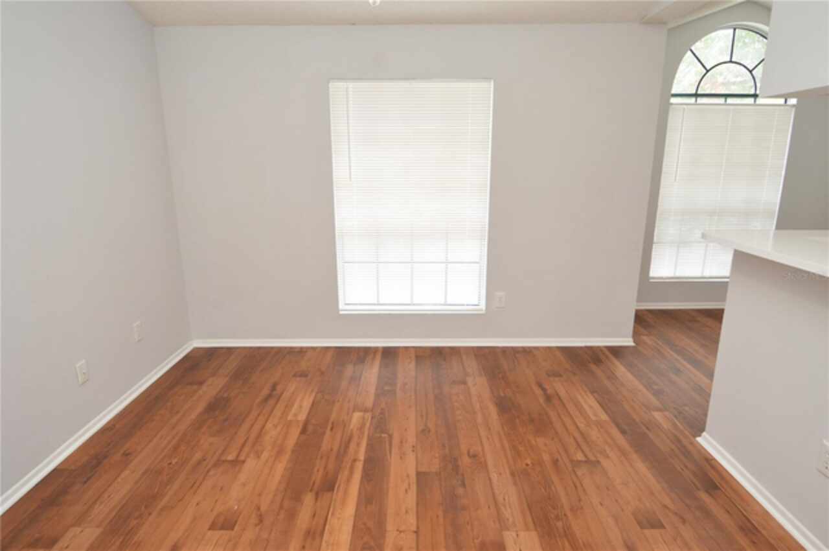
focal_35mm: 18
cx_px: 414
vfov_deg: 67.2
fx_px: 414
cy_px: 276
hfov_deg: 90.1
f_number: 4.5
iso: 400
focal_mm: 12
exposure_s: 1/80
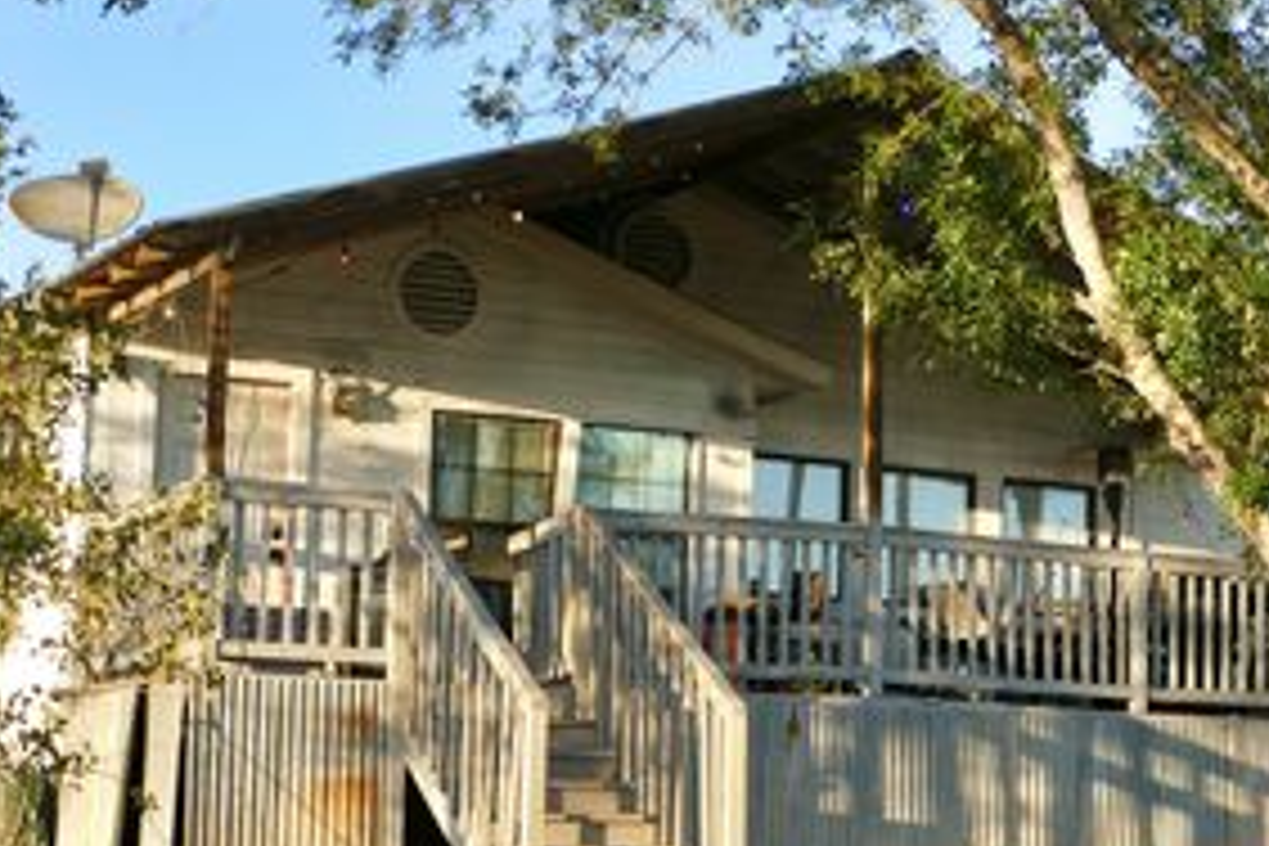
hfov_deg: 25.9
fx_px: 2749
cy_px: 497
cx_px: 783
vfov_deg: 17.5
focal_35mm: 78
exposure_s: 1/250
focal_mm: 16
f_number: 3.2
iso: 125
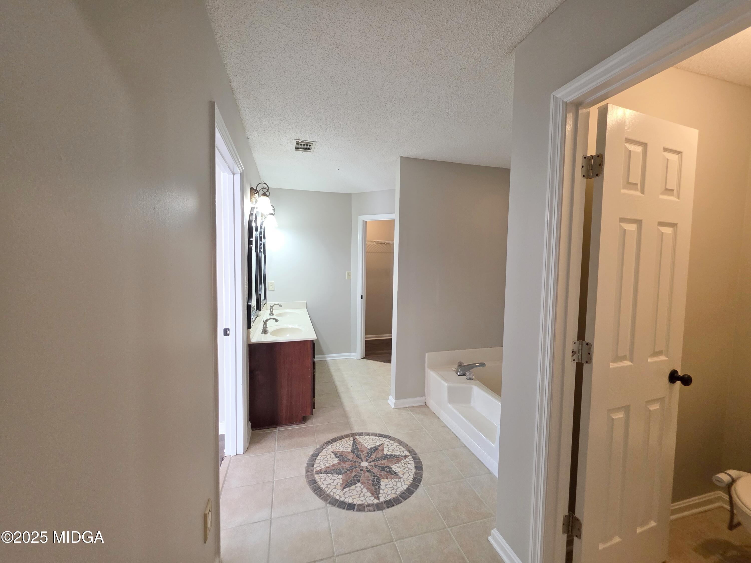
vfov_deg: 89.9
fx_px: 282
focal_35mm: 13
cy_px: 282
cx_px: 376
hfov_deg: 106.2
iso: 250
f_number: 1.9
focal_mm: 2.2
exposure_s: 1/120
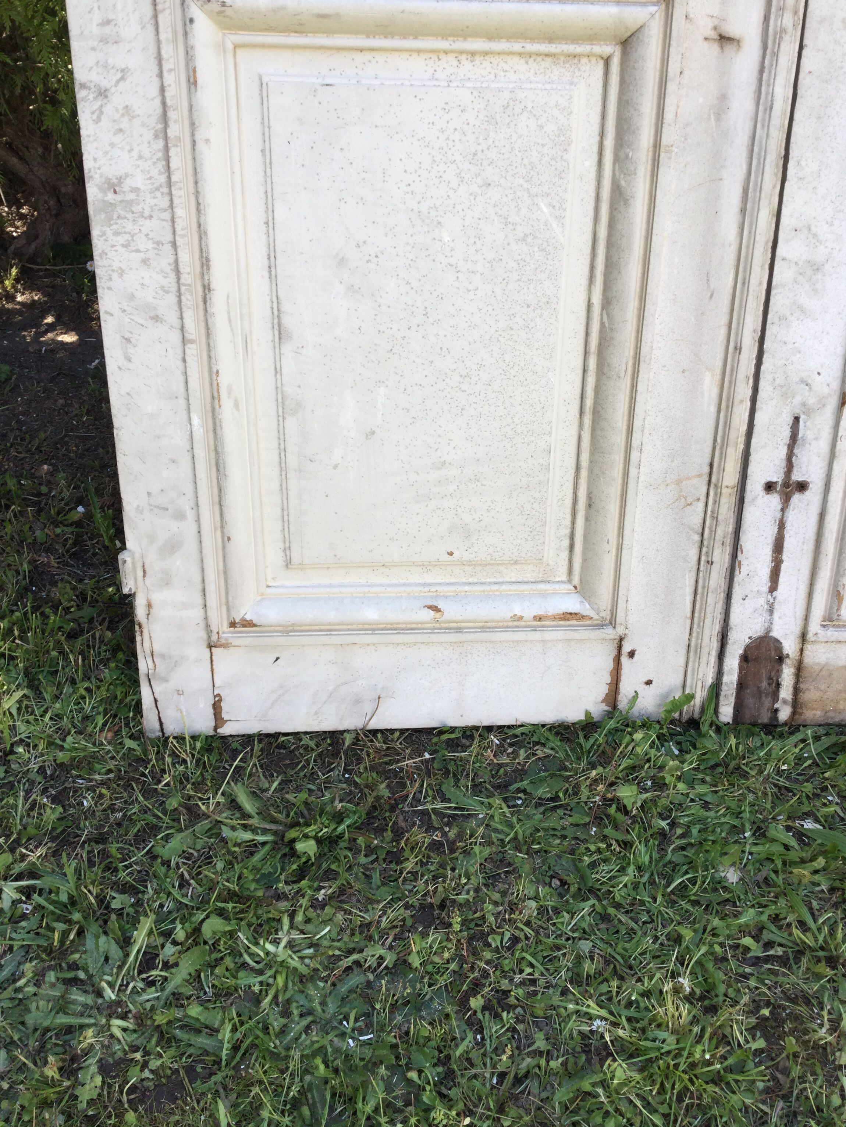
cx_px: 444
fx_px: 1075
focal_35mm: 33
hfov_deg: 42.9
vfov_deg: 55.3
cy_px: 577
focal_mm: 3.3
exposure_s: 1/129
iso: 25
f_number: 2.4
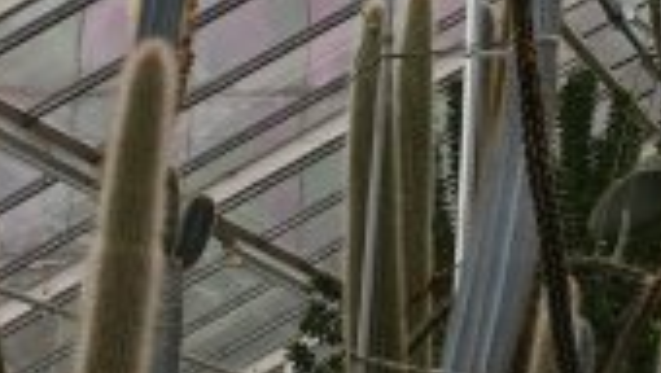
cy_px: -179
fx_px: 2912
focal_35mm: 166
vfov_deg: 7.2
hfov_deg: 12.8
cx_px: 607
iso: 800
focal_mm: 44
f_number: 18
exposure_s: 1/80
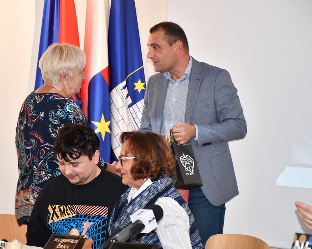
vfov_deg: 10.1
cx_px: 138
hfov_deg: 12.6
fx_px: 1412
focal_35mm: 153
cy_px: 124
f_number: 5.3
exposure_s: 1/60
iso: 720
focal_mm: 90
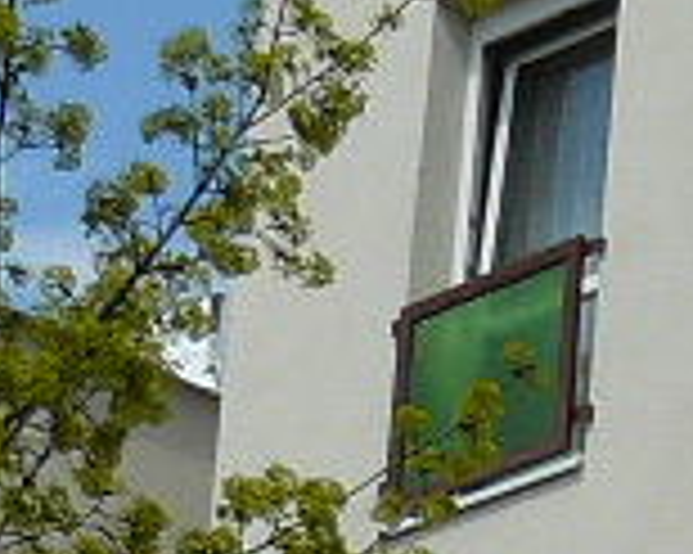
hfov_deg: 6.4
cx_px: 1584
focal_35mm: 292
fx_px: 5985
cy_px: 1459
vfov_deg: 5.1
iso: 100
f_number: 5.6
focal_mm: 6
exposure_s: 1/400
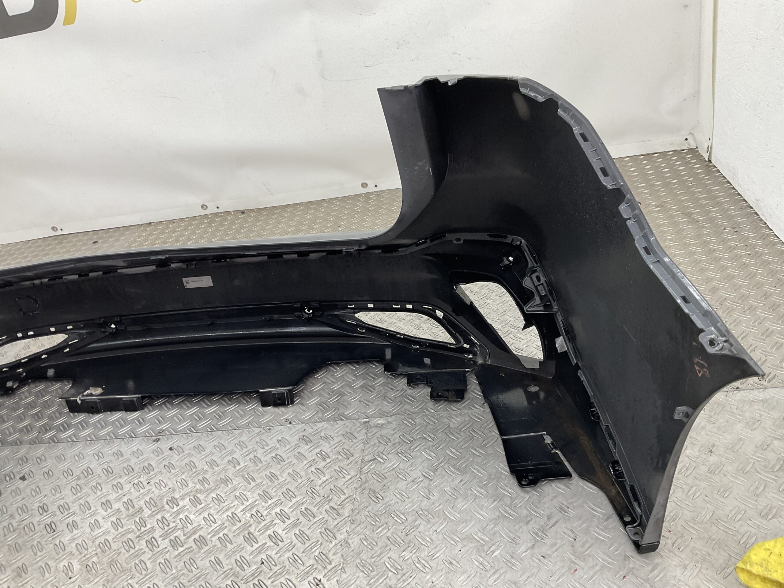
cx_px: 392
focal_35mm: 29
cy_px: 294
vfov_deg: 48.2
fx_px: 657
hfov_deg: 61.7
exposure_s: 1/120
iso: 40
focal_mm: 3
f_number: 1.8
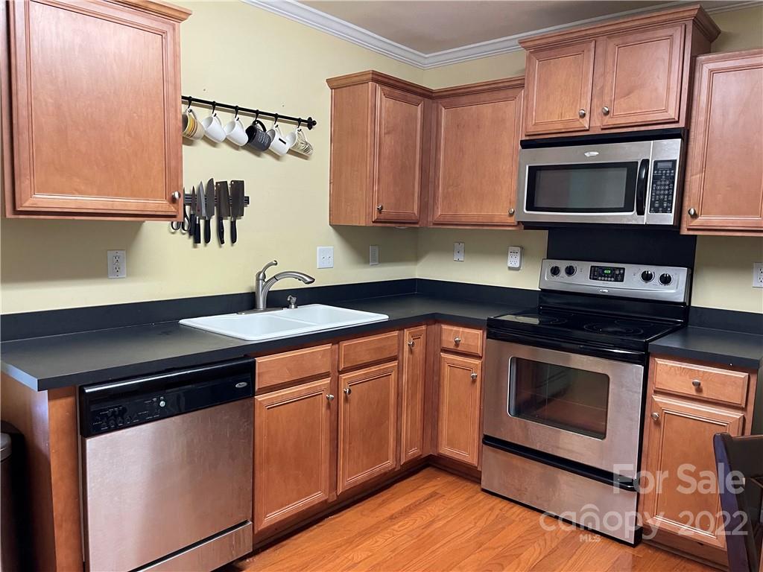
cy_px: 286
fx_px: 573
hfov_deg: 67.3
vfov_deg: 53.1
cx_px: 382
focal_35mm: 26
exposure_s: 1/60
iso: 320
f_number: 1.6
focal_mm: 5.1
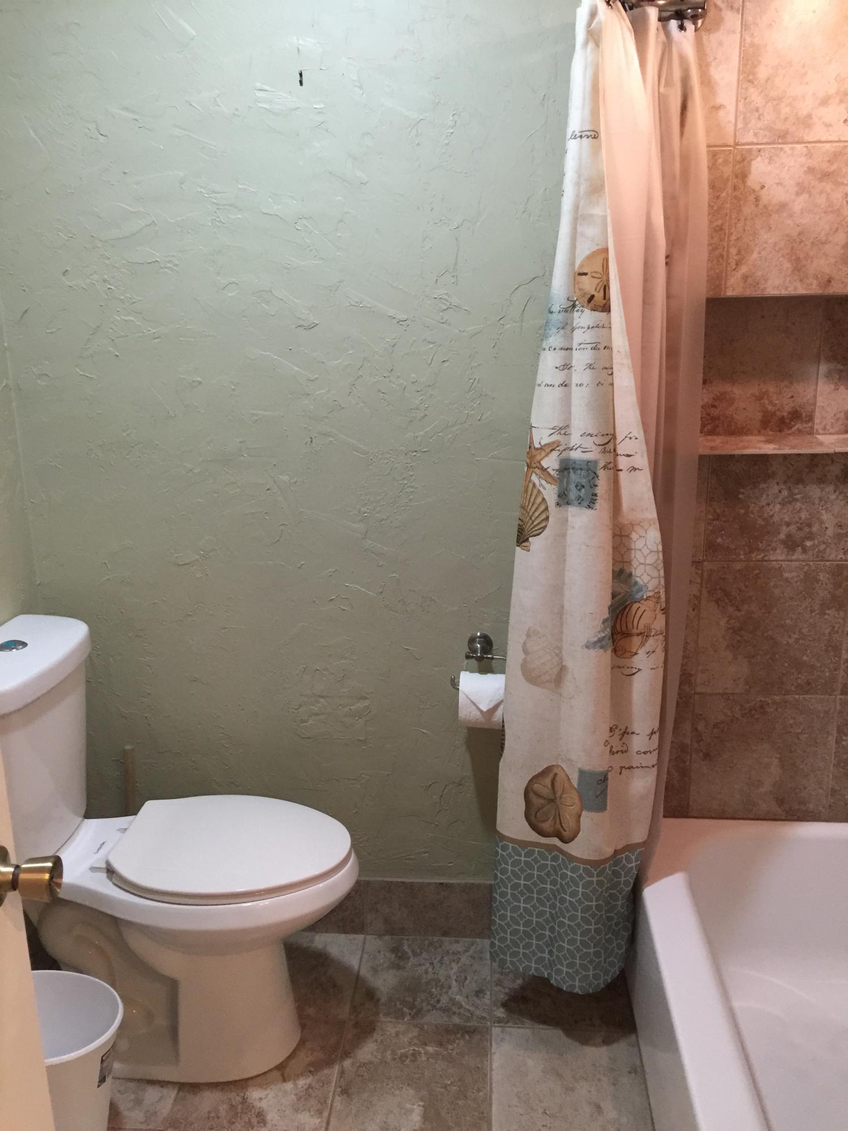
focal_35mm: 29
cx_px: 424
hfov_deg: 48.2
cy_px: 566
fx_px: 947
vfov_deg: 61.7
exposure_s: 1/15
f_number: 2.2
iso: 125
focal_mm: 4.15
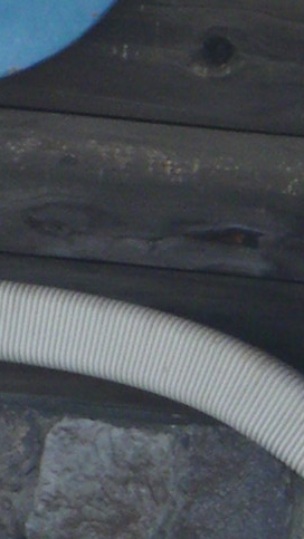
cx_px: -160
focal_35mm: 722
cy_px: -455
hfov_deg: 1.7
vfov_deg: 3.0
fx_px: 10338
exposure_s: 1/100
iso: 64
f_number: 5
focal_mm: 17.4
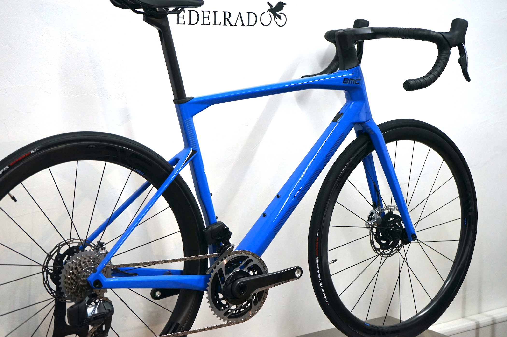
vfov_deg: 21.9
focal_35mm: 62
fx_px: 872
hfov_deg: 32.4
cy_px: 168
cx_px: 254
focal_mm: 62
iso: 2500
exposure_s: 1/160
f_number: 5.6
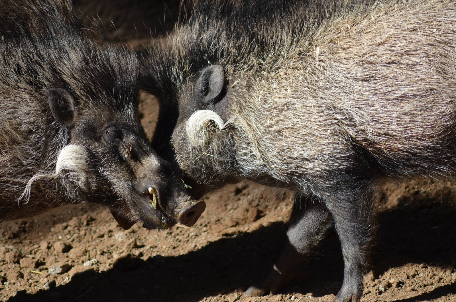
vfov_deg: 3.7
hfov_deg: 5.5
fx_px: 4741
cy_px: 151
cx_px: 228
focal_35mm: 375
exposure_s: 1/1250
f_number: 5
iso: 400
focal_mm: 250
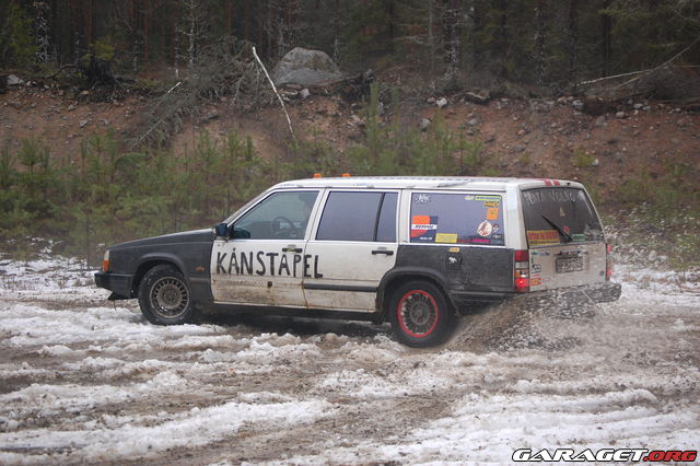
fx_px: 1603
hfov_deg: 24.6
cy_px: 233
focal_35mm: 82
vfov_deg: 16.5
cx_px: 350
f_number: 4
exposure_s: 1/320
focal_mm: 55
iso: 800
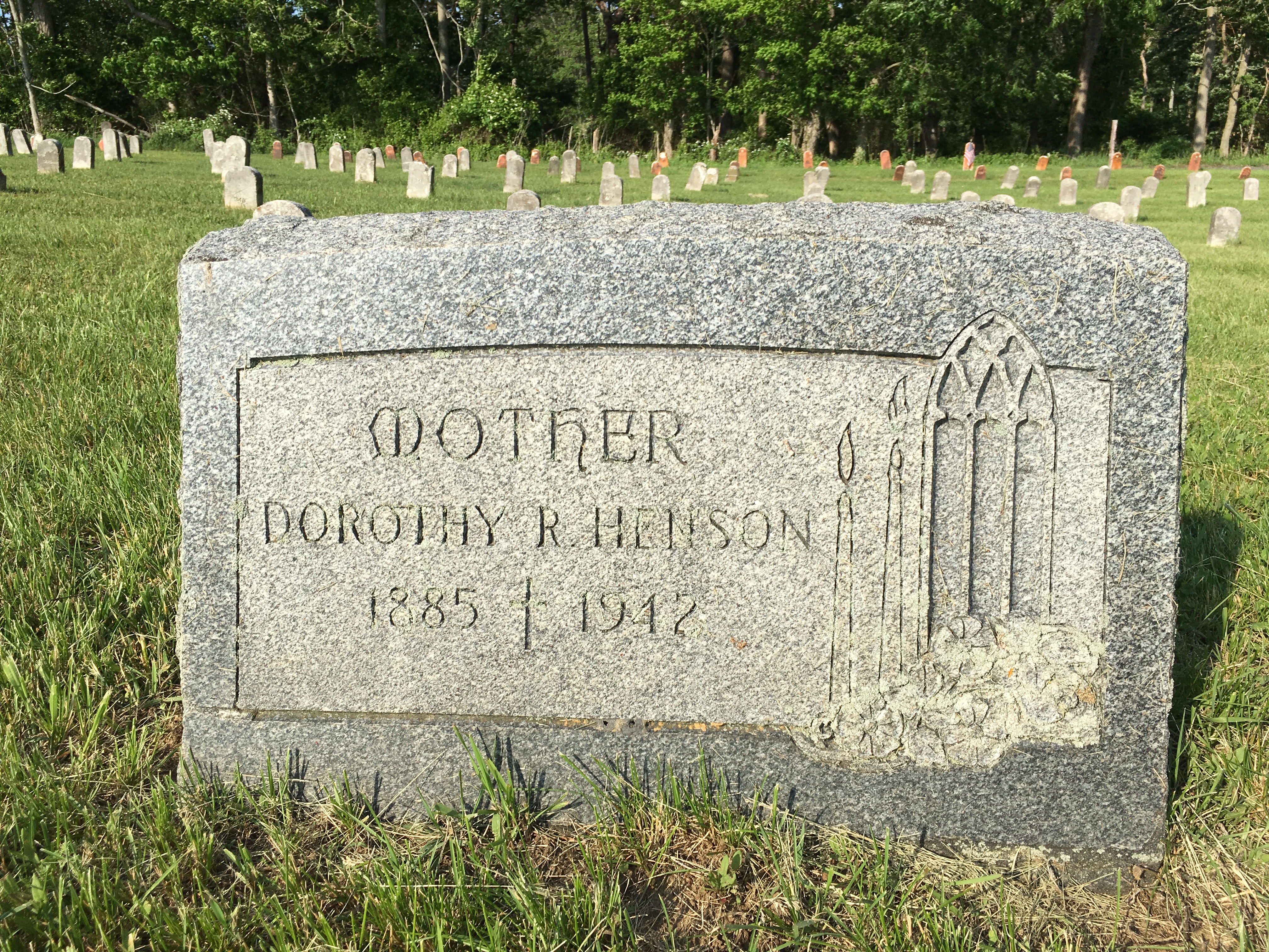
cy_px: 476
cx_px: 634
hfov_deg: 61.7
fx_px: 1063
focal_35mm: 29
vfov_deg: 48.2
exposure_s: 1/1832
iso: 25
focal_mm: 4.15
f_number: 2.2
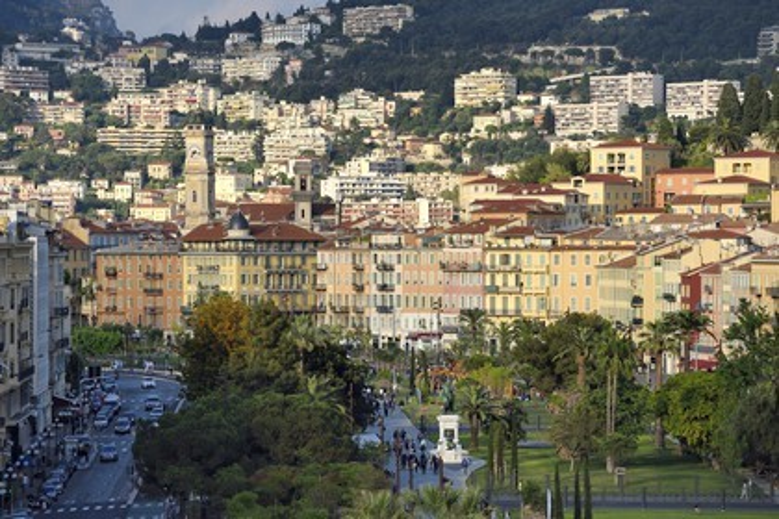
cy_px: 260
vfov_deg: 7.2
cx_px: 390
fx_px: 4111
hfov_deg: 10.8
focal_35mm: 190
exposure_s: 1/500
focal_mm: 190
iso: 200
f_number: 6.3
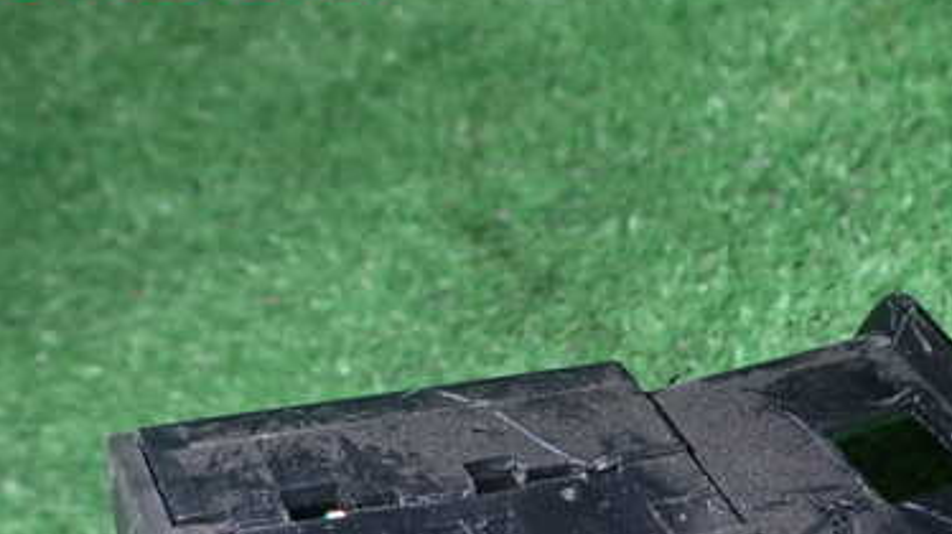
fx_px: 1590
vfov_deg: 18.6
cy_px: 516
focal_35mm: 63
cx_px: 677
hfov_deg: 32.9
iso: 640
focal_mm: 6.37
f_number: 10
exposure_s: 1/40
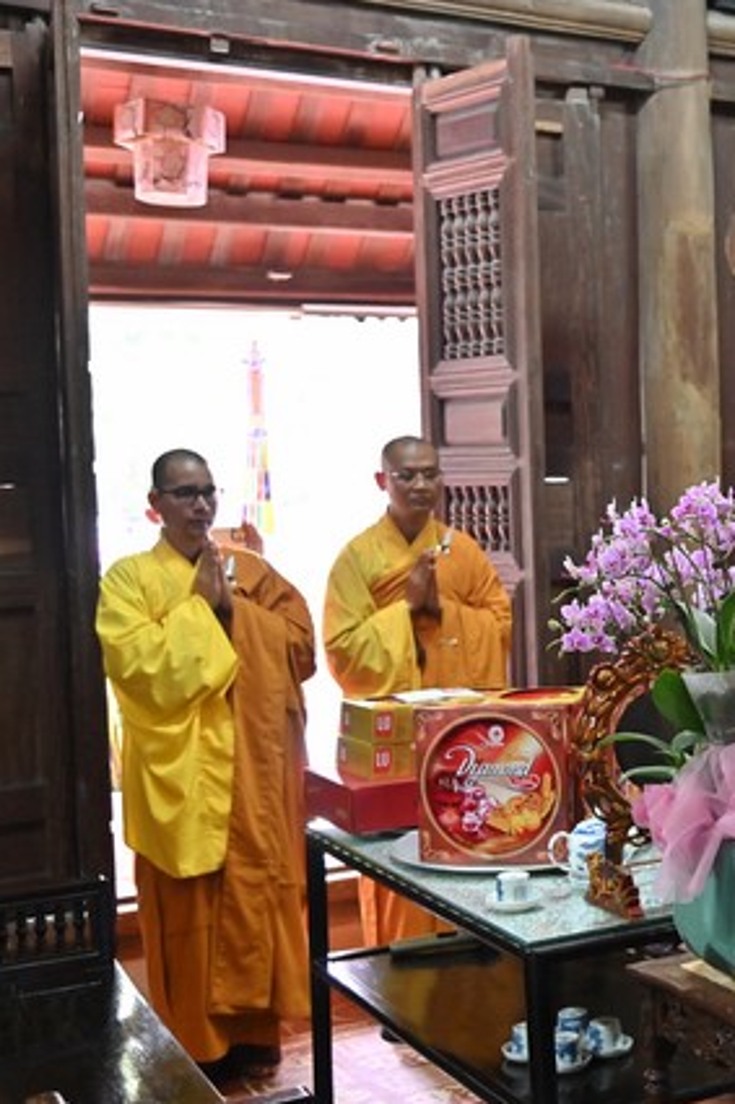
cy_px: 548
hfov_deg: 24.3
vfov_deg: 38.2
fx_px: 1594
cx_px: 800
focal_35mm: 52
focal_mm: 34
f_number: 4
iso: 4000
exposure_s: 1/60
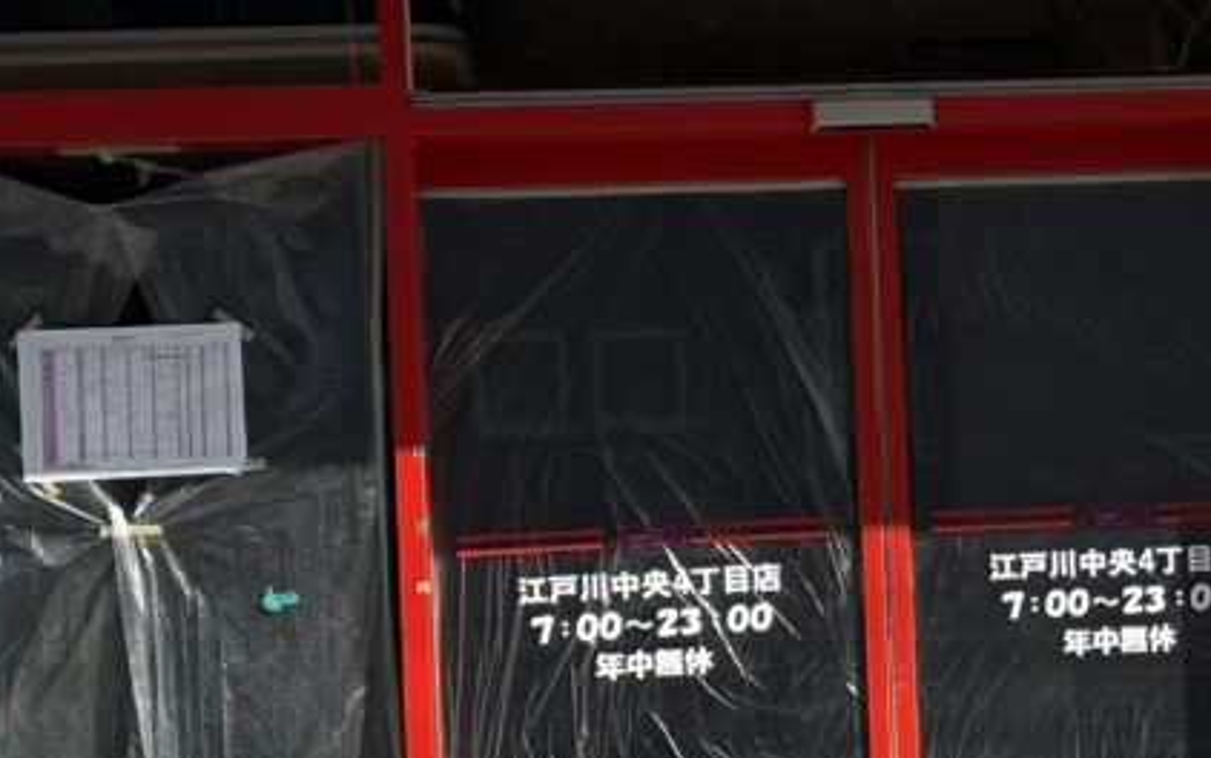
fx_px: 5513
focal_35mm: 167
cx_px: 1627
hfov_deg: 12.1
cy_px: 411
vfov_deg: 7.9
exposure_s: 1/4329
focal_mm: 5.96
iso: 32
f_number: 1.6
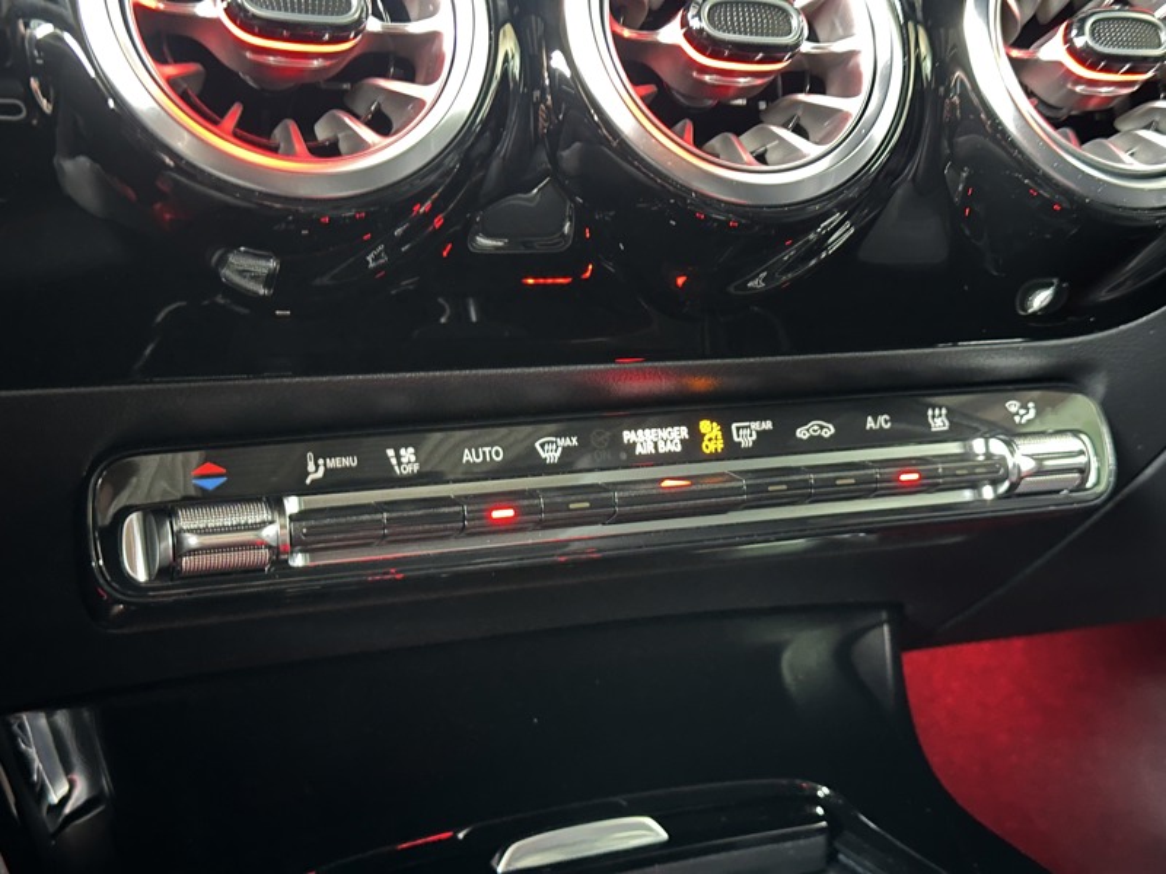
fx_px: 1617
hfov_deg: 39.7
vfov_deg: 30.3
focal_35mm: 48
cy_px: 437
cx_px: 583
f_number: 1.78
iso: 500
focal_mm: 6.86
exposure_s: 1/2
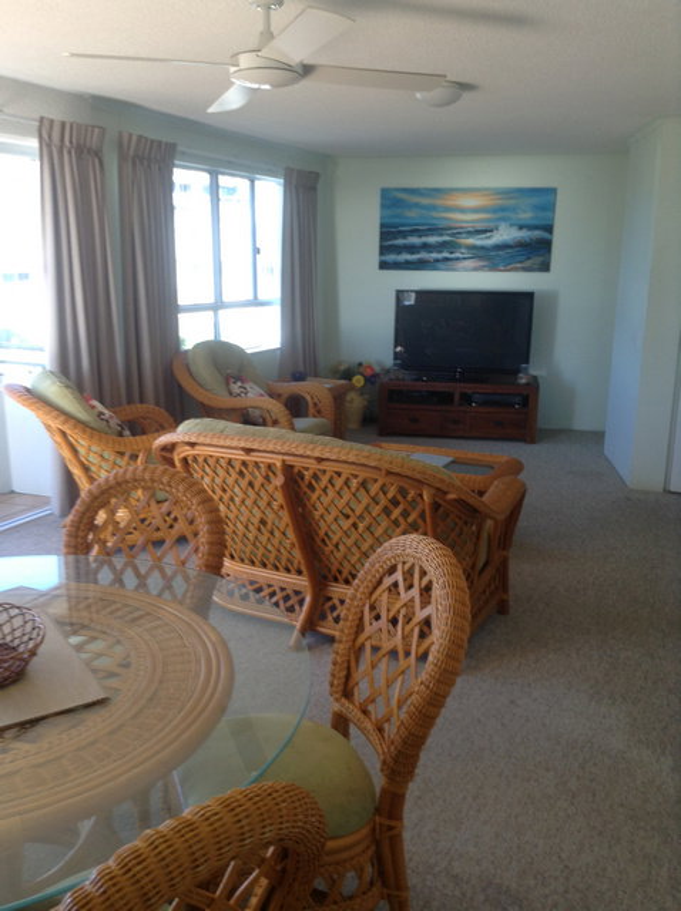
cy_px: 456
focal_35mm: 33
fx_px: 868
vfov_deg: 55.4
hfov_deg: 42.8
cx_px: 340
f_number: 2.4
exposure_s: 1/30
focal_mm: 3.3
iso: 32
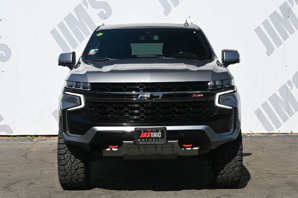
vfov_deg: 18.2
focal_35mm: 75
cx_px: 149
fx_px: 620
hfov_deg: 27.0
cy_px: 99
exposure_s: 1/200
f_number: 7.1
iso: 100
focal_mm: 50
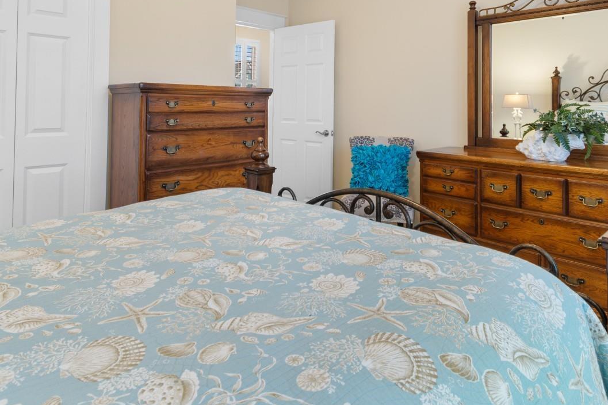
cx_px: 319
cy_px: 101
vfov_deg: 52.6
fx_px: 388
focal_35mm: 23
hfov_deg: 76.1
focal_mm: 10
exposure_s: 1/4
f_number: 4.5
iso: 100
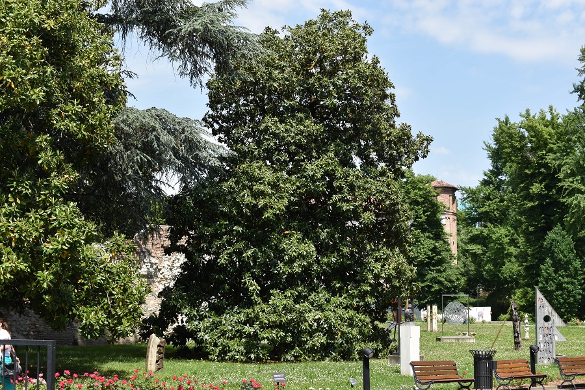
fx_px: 926
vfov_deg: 23.8
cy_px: 195
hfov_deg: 35.1
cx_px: 292
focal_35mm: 57
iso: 100
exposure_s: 1/200
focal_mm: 38
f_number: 9
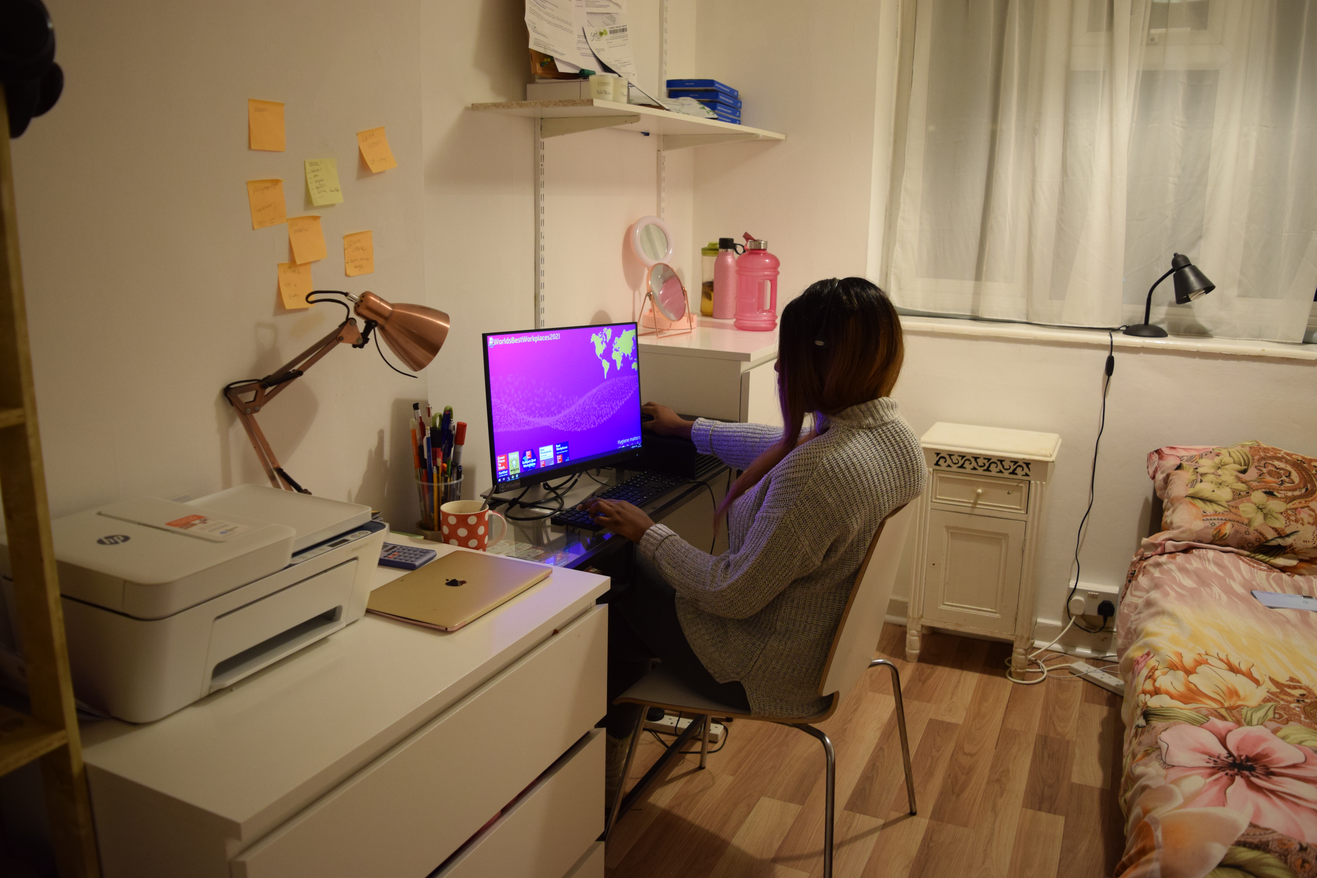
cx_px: 658
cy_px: 439
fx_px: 988
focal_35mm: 27
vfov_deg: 47.9
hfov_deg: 67.4
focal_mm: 18
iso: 800
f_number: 3.5
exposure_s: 1/25
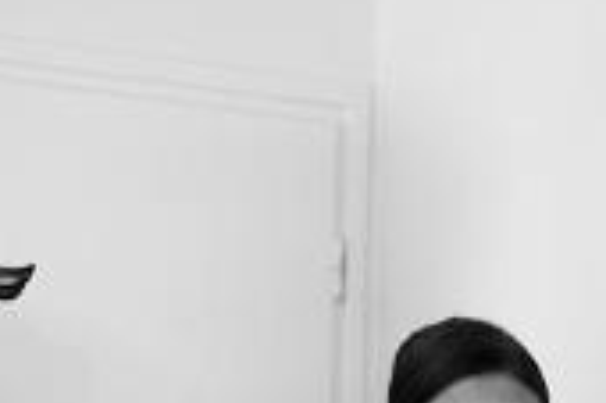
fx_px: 2657
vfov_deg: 8.3
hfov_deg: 12.9
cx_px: 538
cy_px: 770
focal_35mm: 158
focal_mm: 35
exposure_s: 1/80
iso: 1000
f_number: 4
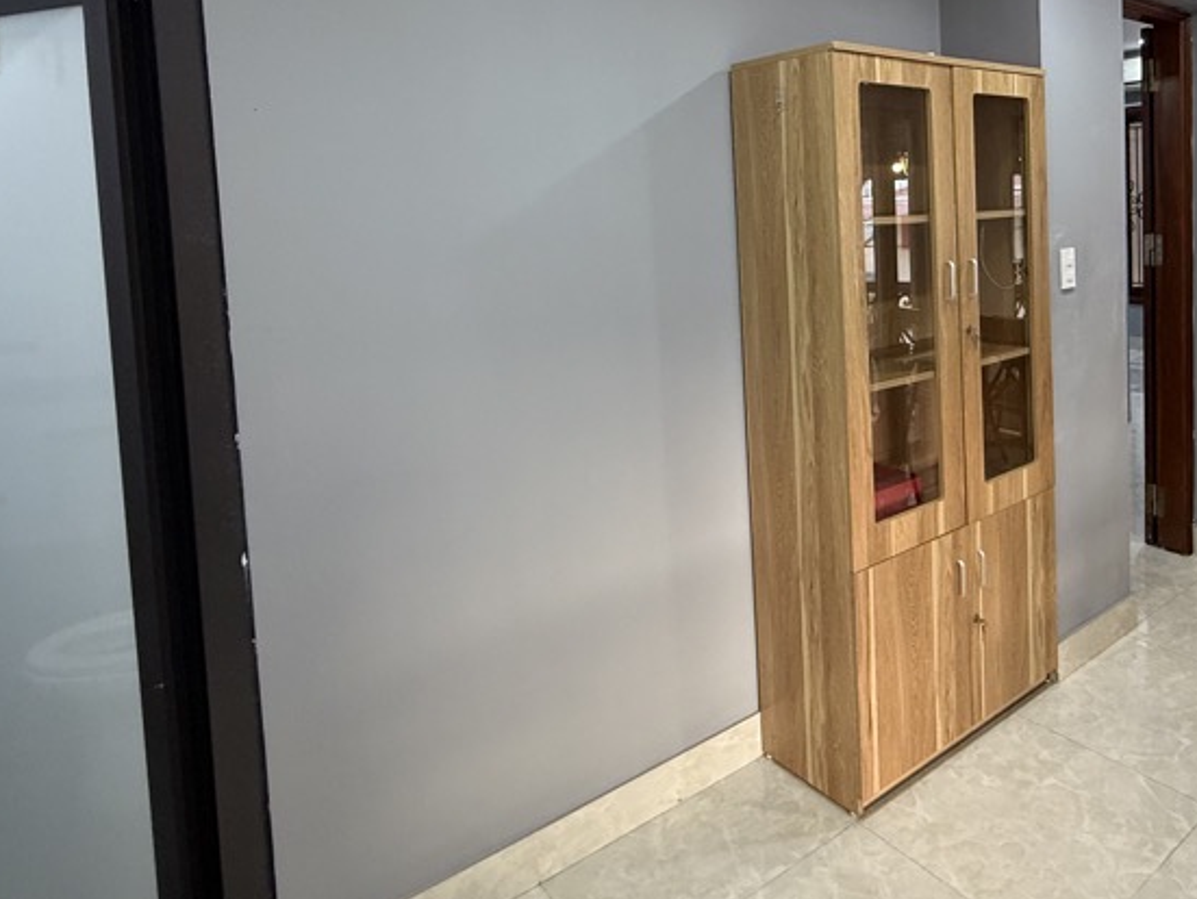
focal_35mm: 26
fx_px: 900
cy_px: 254
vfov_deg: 51.4
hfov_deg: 62.9
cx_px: 915
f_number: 2.2
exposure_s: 1/50
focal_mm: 2.22
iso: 250
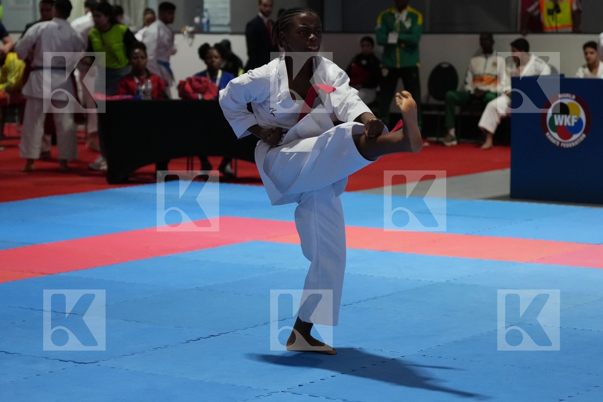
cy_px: 201
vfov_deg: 13.0
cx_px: 302
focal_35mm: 105
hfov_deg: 19.5
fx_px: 1759
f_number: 2.8
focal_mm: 70
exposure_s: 1/500
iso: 3200
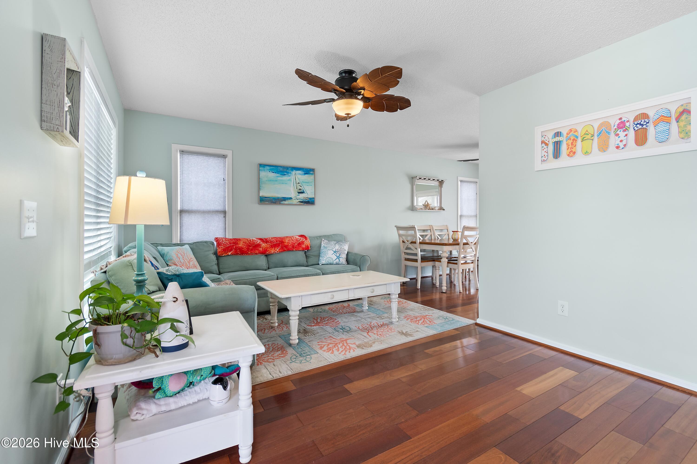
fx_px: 290
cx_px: 348
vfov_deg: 77.3
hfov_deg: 100.4
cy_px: 232
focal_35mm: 15
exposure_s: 1/8
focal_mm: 10
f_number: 4.5
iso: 100
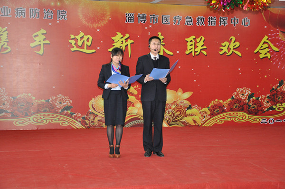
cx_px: 142
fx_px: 474
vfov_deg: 22.5
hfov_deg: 33.4
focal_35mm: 60
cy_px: 94
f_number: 4.5
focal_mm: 40
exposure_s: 1/60
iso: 800
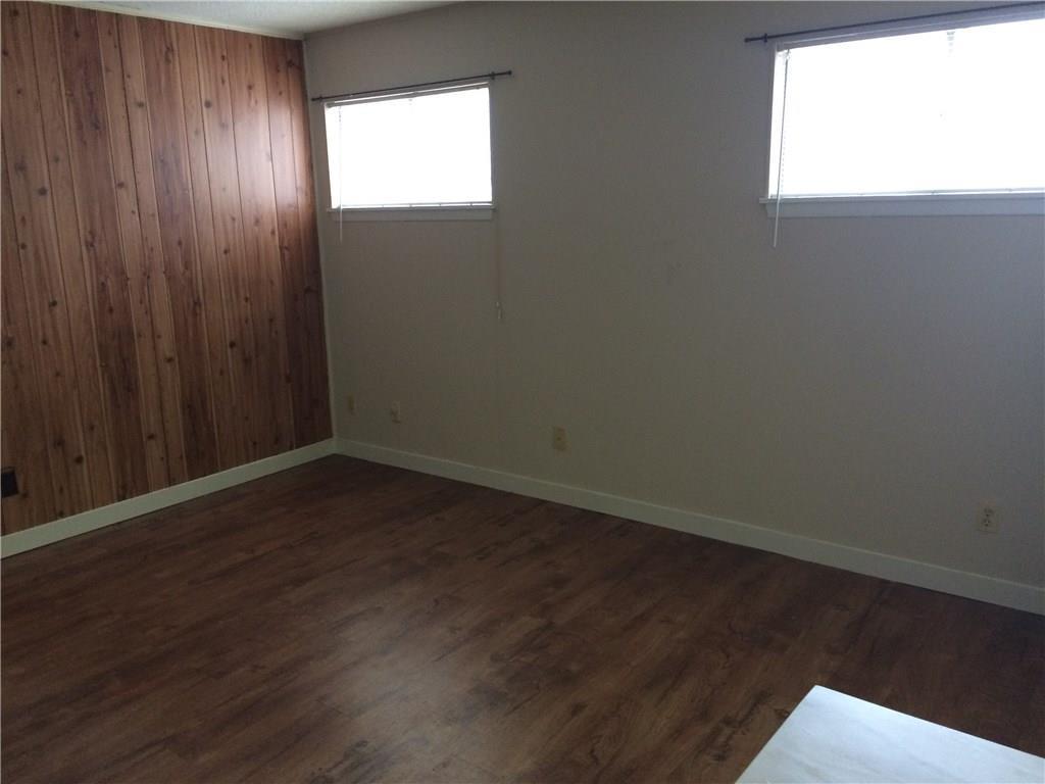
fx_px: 875
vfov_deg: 48.2
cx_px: 522
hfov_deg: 61.7
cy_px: 392
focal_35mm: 29
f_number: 2.2
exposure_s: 1/30
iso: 250
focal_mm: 4.15
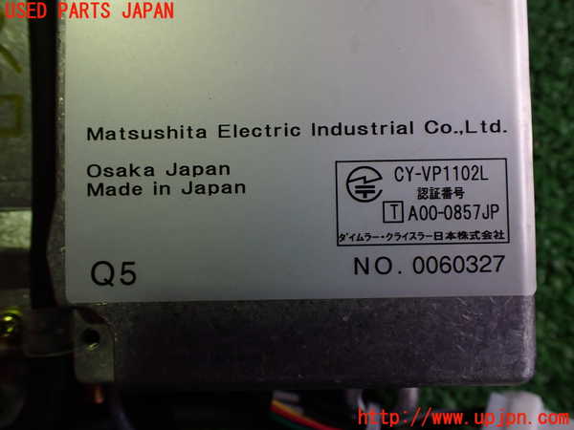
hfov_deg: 60.0
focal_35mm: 30
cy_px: 215
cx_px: 287
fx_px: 497
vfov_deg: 46.8
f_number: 2.3
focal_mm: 5.4
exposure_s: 1/125
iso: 250
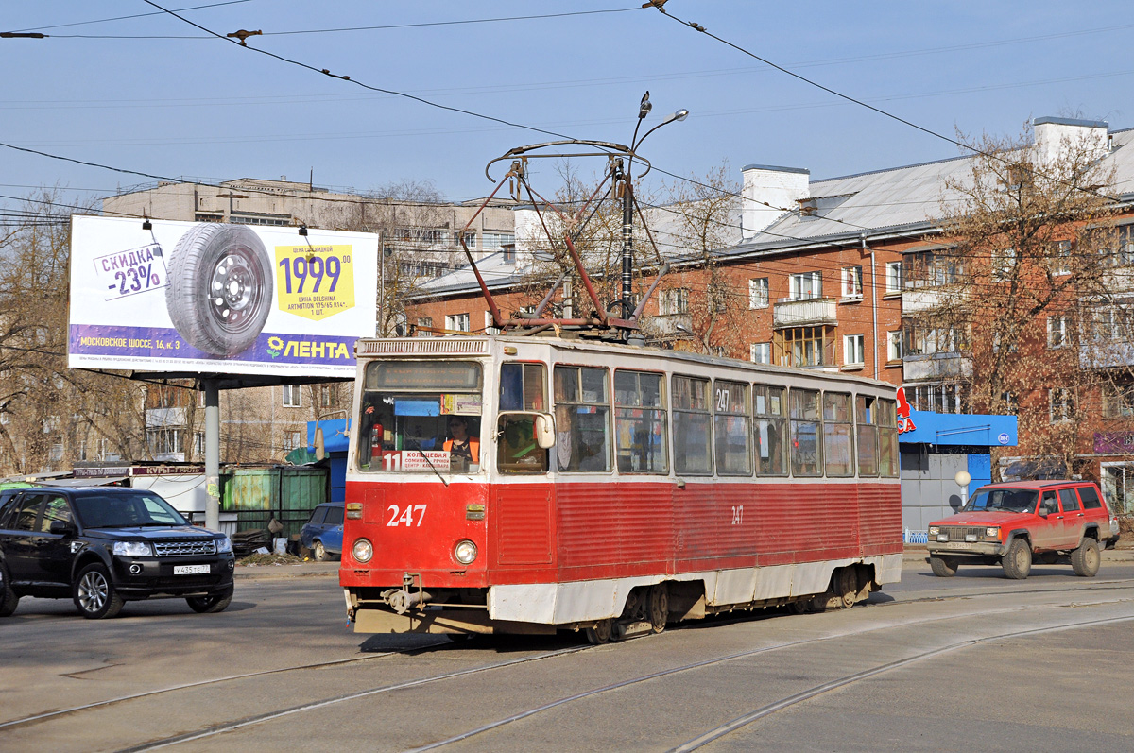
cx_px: 567
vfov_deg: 15.7
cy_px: 376
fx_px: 2737
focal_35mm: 87
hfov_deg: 23.4
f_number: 13
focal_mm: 58
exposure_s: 1/500
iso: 320
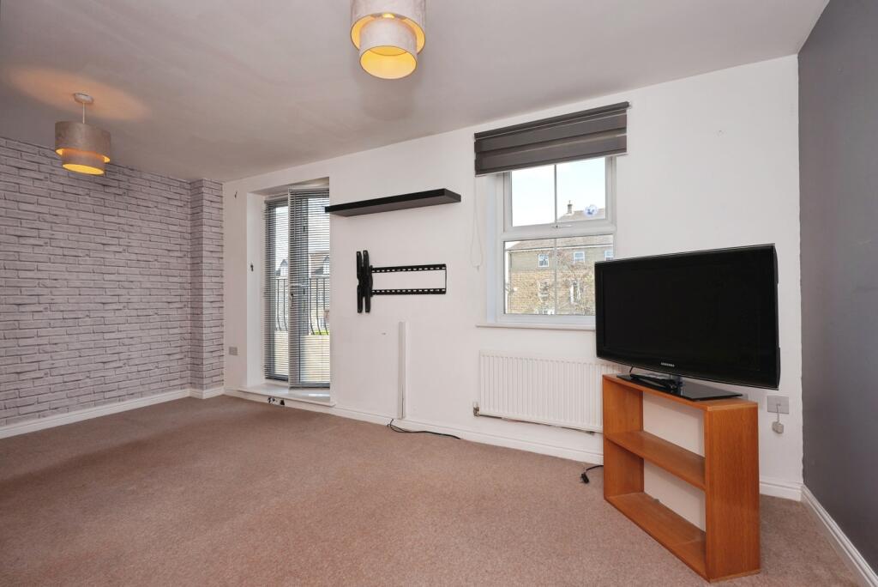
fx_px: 390
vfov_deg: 73.8
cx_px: 439
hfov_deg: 96.7
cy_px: 294
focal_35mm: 16
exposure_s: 1/30
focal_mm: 16
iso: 100
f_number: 8
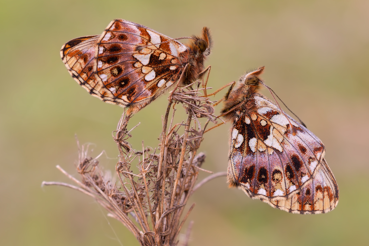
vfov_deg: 14.0
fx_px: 1004
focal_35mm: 98
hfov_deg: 20.8
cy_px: 133
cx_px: 199
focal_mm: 60
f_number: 10
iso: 100
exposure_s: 1.6
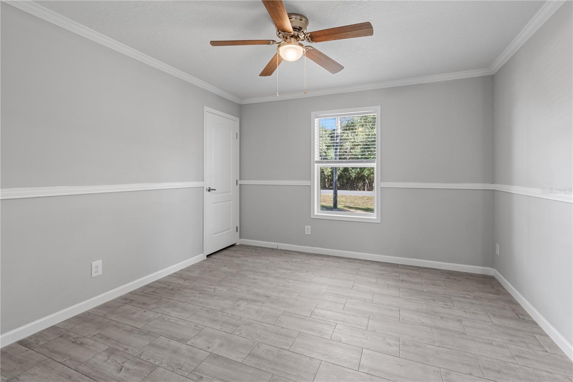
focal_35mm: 16
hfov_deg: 96.7
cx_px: 286
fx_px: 255
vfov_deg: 73.7
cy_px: 191
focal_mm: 16
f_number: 10
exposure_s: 1/2.5
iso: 250
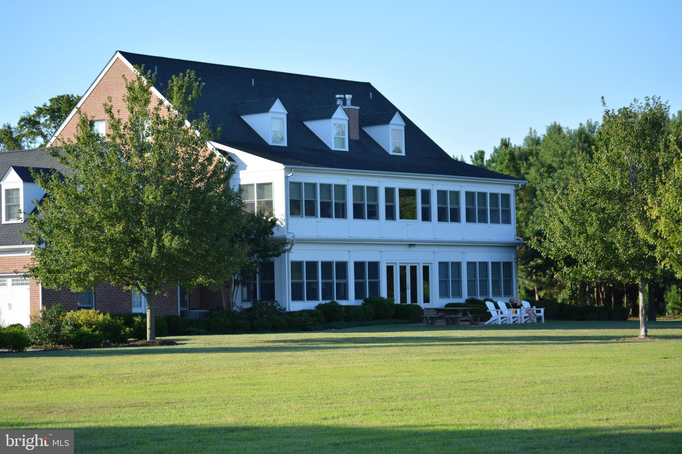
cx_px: 341
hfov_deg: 20.6
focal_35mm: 99
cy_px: 227
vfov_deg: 13.8
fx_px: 1875
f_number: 5
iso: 400
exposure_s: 1/1250
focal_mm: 66
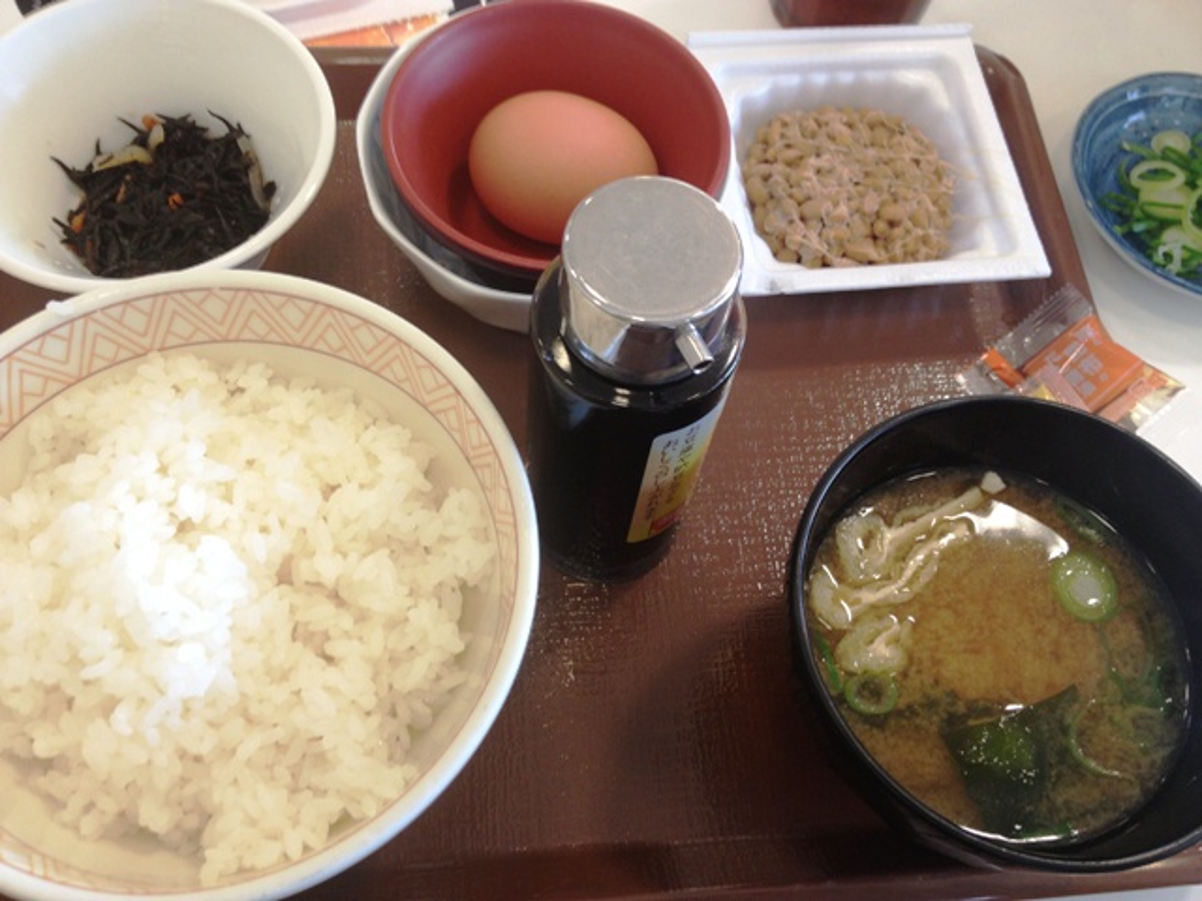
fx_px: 1215
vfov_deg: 40.7
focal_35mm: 35
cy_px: 450
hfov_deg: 52.6
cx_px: 601
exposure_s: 1/24
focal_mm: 4.28
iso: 50
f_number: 2.4
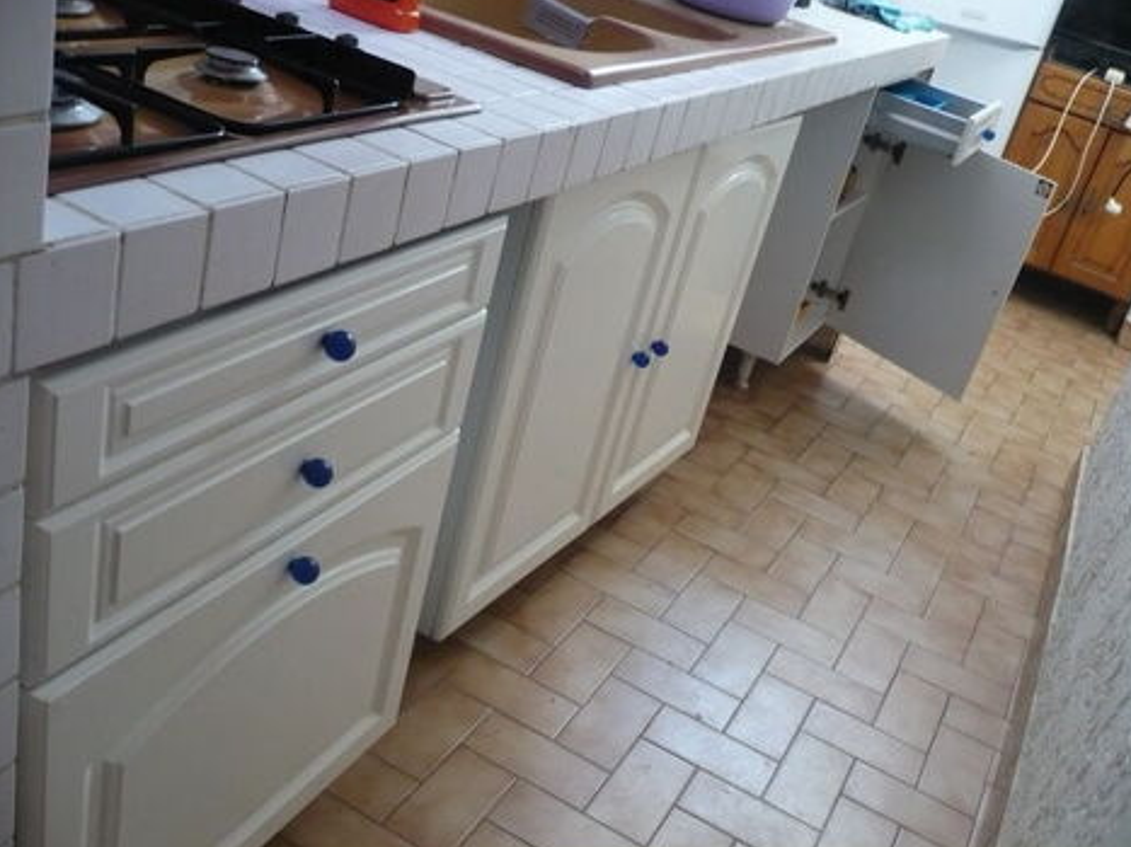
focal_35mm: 36
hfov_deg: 51.4
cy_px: 416
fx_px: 1176
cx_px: 555
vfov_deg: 39.6
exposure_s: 1/30
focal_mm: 5.8
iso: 250
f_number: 2.8
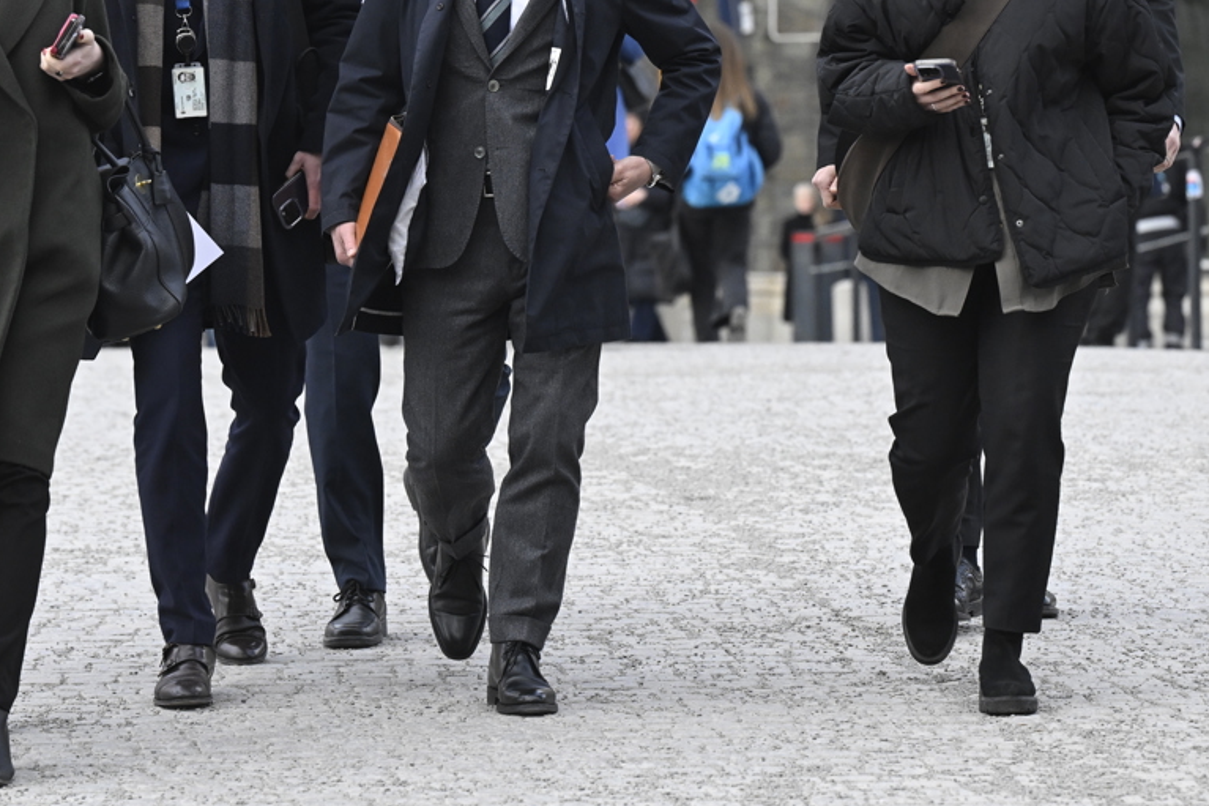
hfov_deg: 10.1
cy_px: 144
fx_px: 6849
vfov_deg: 6.7
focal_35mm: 204
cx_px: 545
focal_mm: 115
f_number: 4.5
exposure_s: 1/3200
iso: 1600
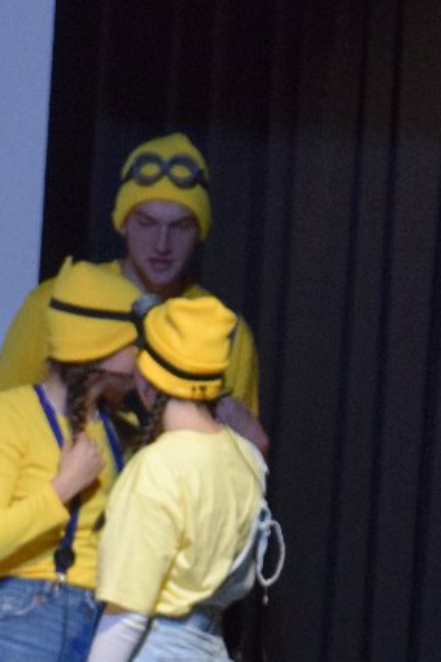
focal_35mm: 368
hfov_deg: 3.7
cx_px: 508
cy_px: 902
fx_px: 6767
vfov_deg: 5.6
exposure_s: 1/200
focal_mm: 70
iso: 3200
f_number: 4
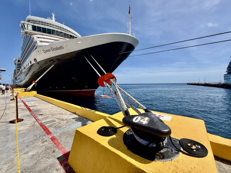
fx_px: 93
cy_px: 86
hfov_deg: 102.1
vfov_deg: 85.7
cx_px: 116
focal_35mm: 14
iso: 50
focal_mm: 2.22
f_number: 2.2
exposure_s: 1/2506
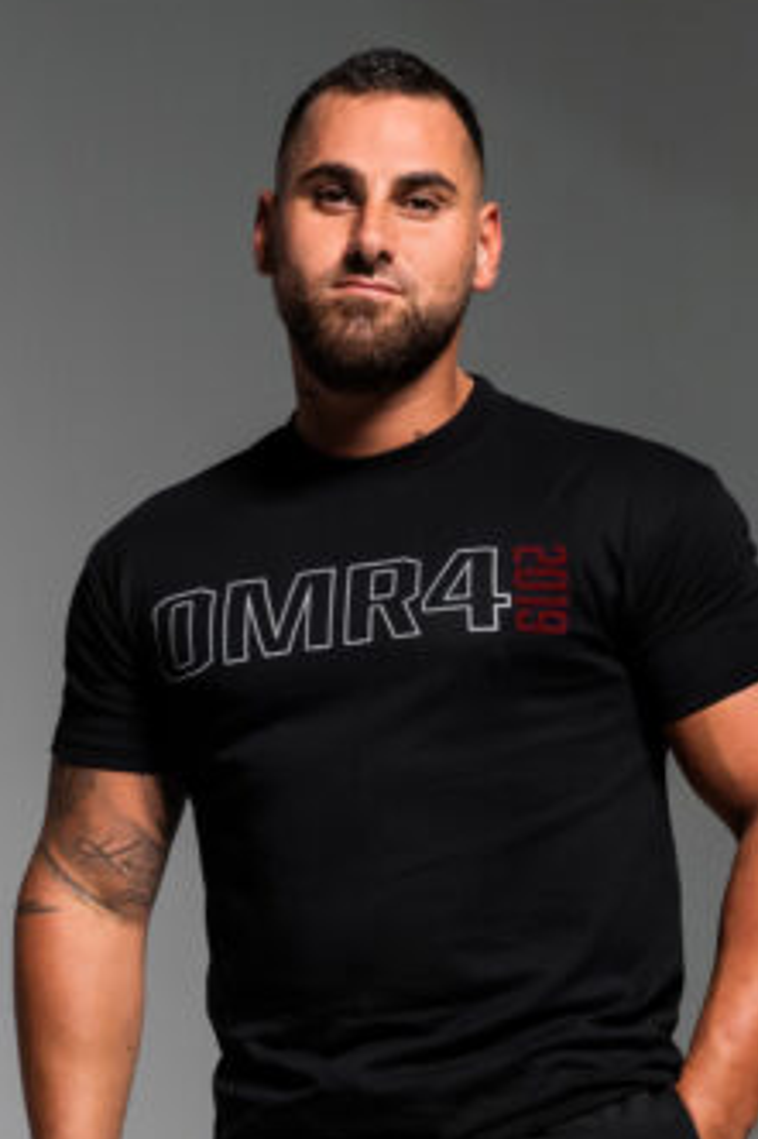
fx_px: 3857
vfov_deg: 16.4
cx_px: 415
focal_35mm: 122
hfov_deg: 11.2
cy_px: 1163
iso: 640
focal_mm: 45
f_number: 6.3
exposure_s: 1/160
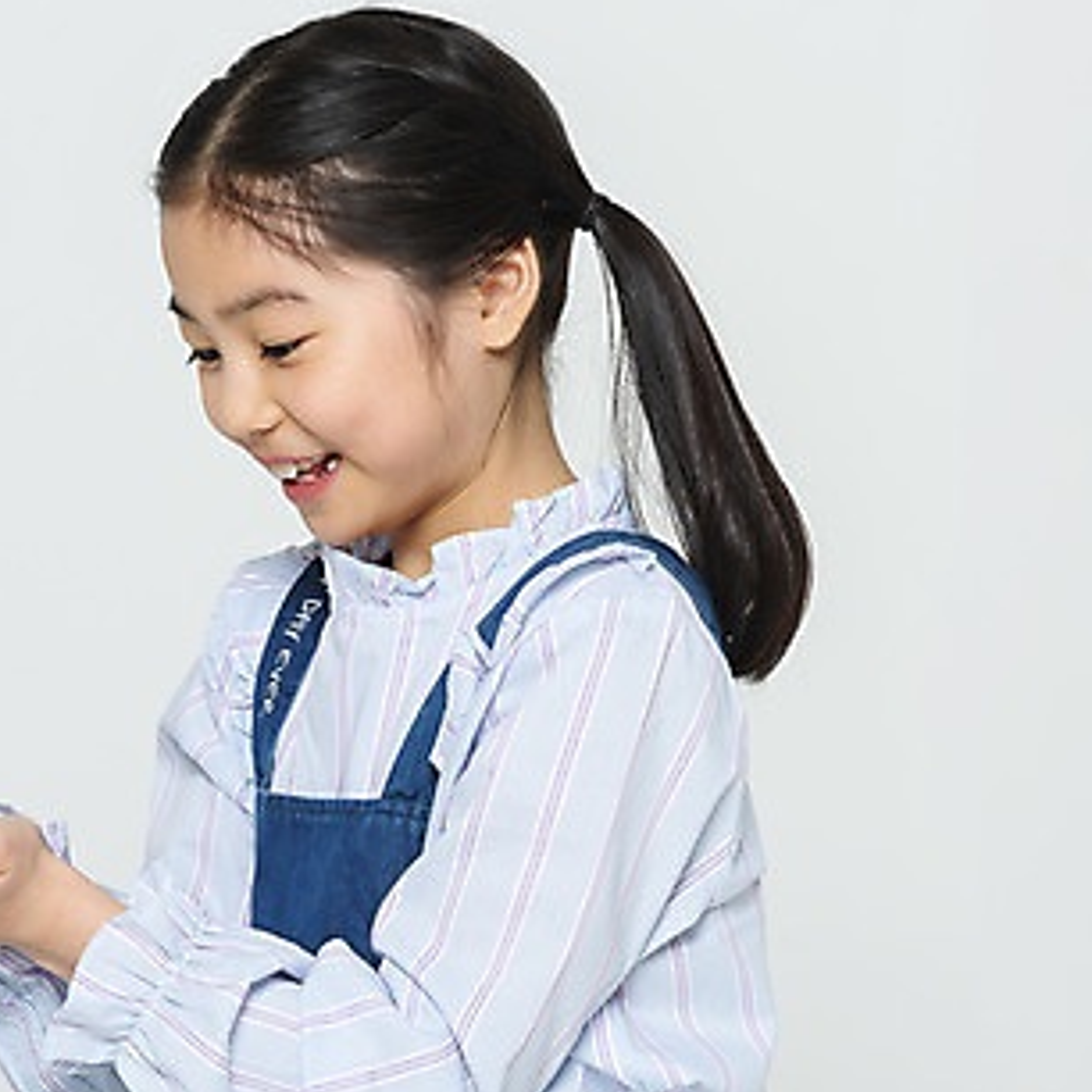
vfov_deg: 8.7
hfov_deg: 8.7
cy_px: 628
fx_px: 7138
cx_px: 109
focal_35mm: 200
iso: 100
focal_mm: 120
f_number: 14
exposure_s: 1/125
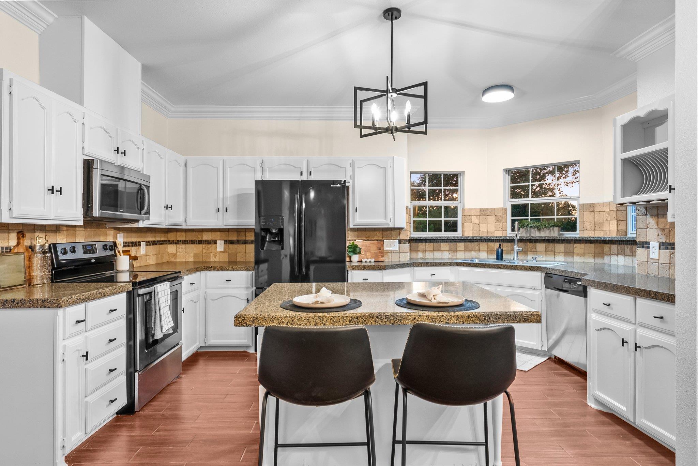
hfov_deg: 84.0
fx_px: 388
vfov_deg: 62.0
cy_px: 233
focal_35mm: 20
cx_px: 349
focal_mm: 20
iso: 1250
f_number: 10
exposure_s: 1/1.25
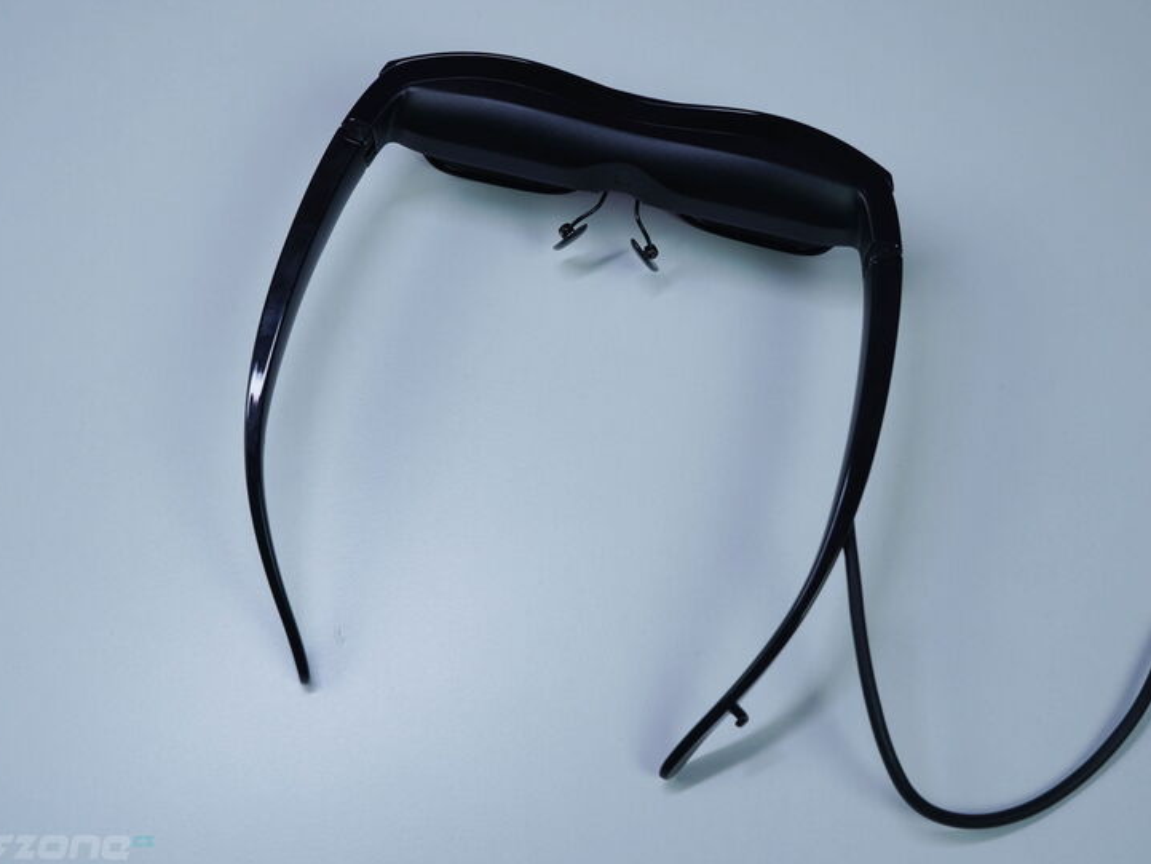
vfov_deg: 34.4
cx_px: 638
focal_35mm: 42
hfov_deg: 44.7
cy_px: 438
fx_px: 1397
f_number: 7.1
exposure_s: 1/160
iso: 400
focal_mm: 38
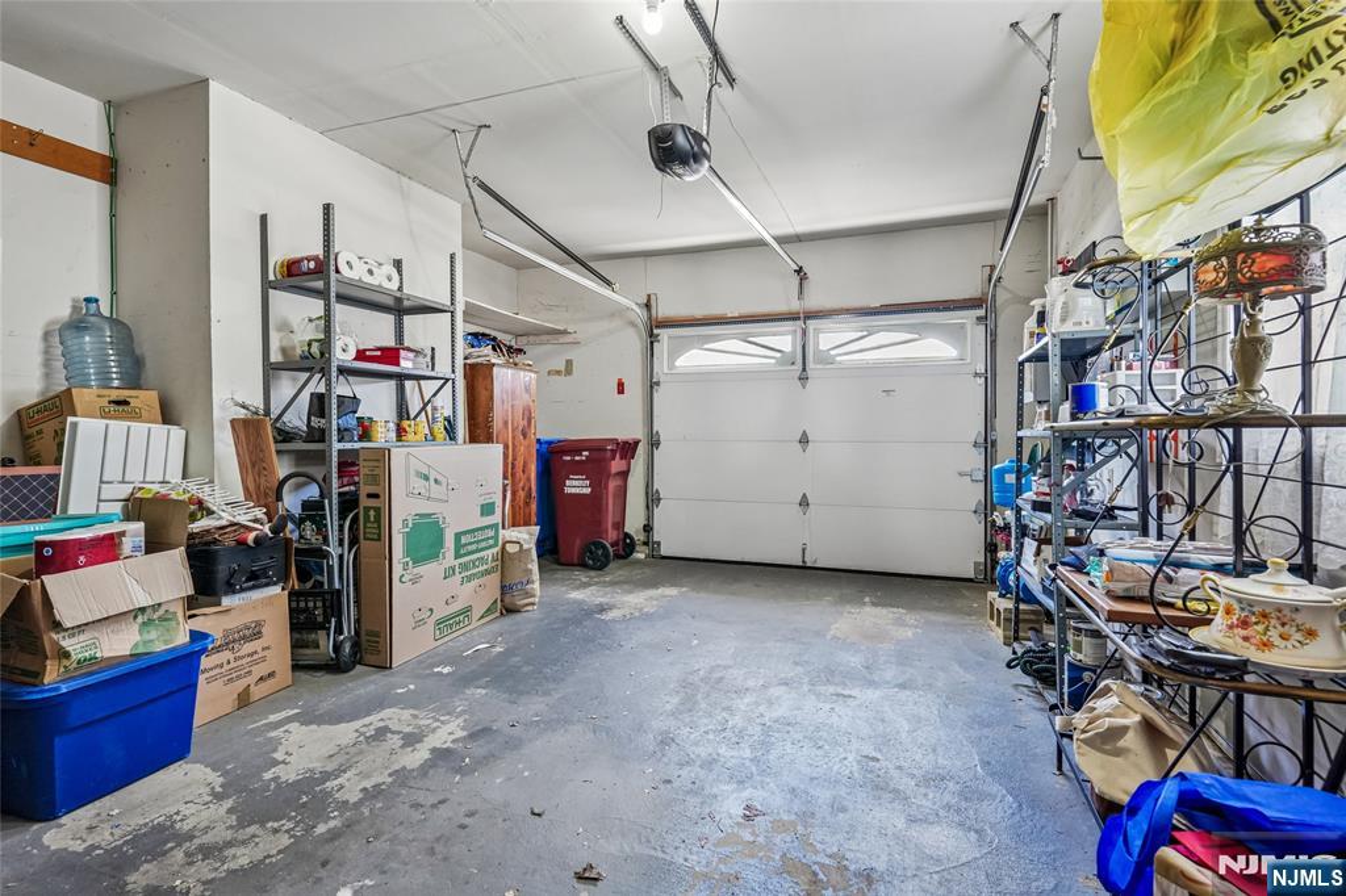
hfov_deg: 93.3
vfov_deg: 70.4
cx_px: 673
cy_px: 448
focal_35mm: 17
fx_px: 635
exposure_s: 1/50
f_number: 5.6
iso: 3200
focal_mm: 17
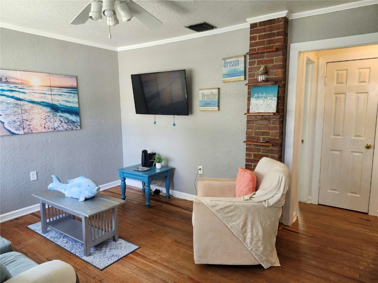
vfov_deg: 58.9
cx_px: 189
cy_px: 142
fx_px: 251
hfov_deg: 73.9
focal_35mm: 23
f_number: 1.8
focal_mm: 5.54
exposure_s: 1/120
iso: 250
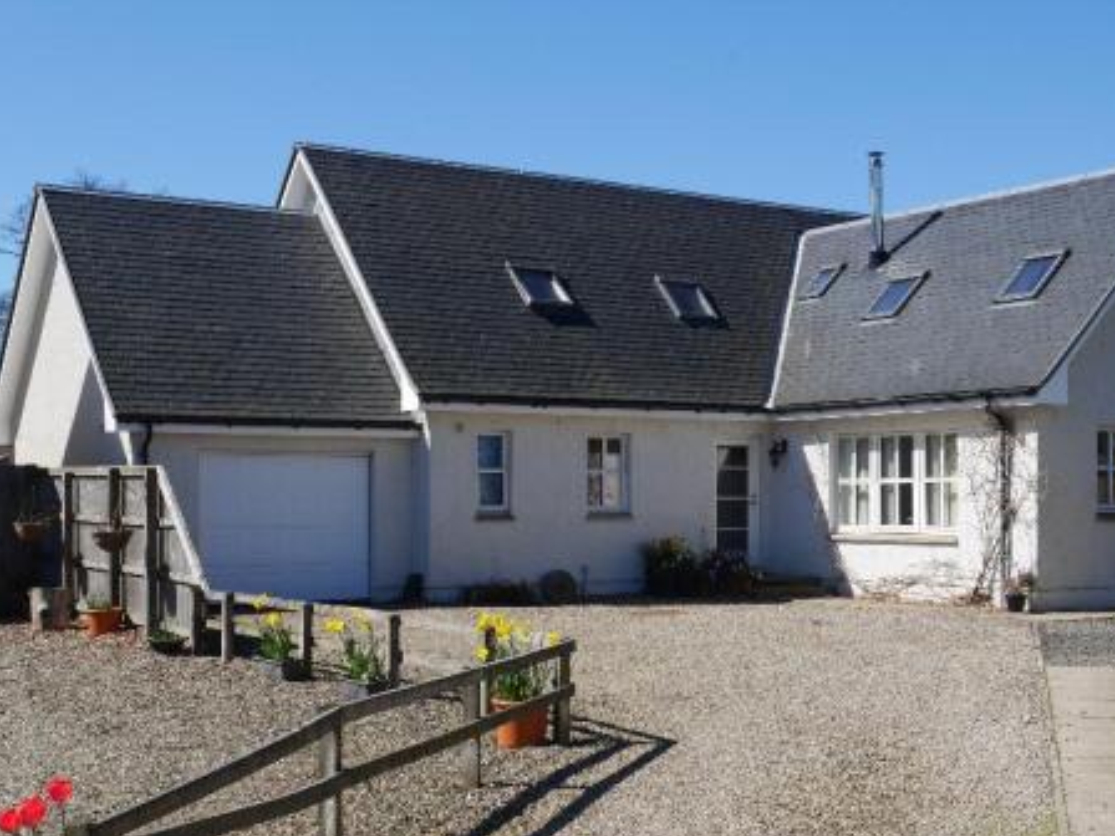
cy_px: 499
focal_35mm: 52
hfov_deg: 36.5
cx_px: 717
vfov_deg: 28.0
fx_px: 1675
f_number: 9
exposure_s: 1/400
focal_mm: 20
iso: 200
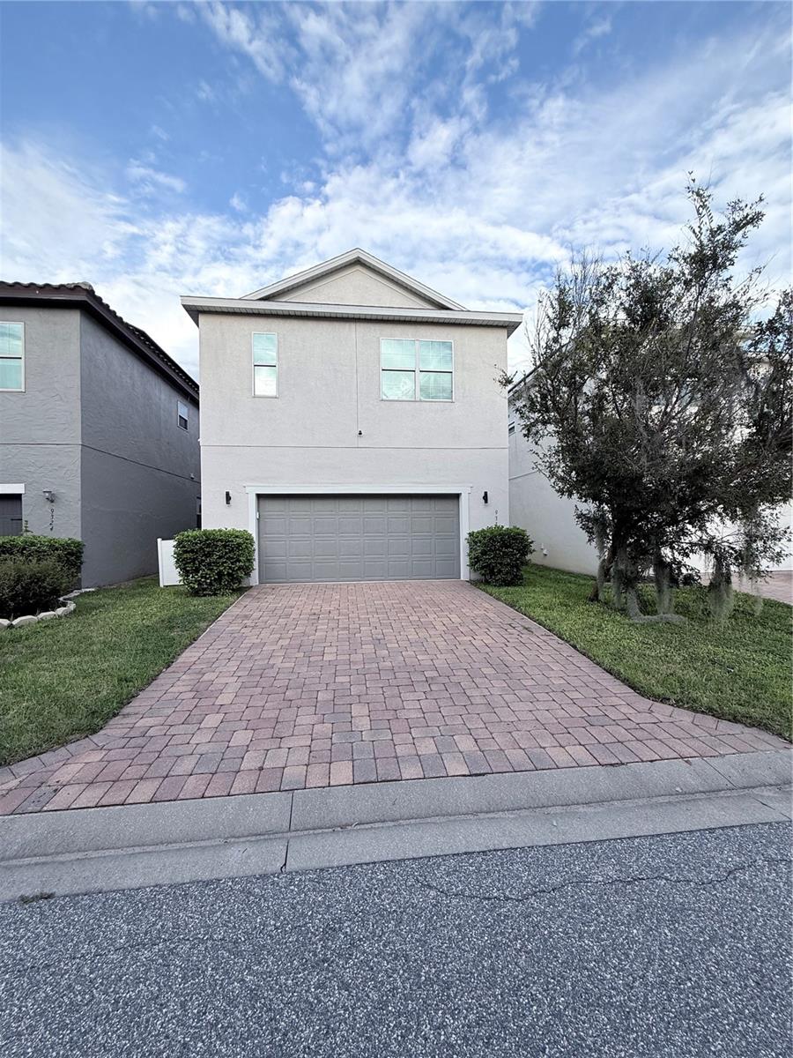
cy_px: 529
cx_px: 396
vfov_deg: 102.1
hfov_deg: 85.7
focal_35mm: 14
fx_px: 428
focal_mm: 2.22
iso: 50
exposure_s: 1/482
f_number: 2.2
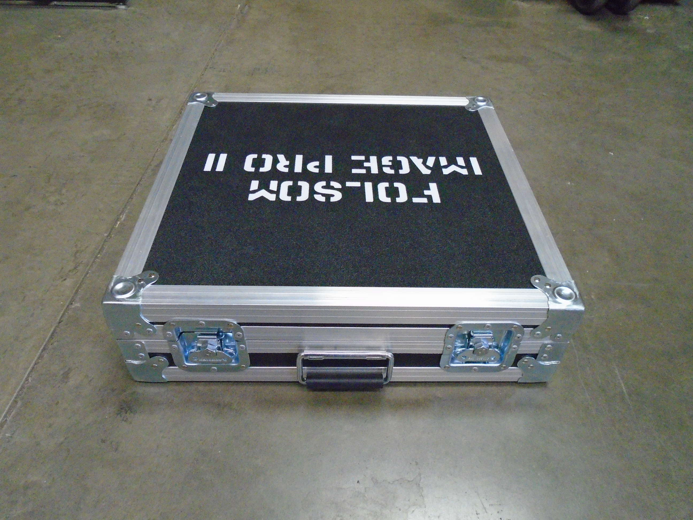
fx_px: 521
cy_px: 260
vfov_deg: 53.1
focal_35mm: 26
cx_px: 346
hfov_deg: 67.3
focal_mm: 4.6
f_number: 3.2
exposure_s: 1/80
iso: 800
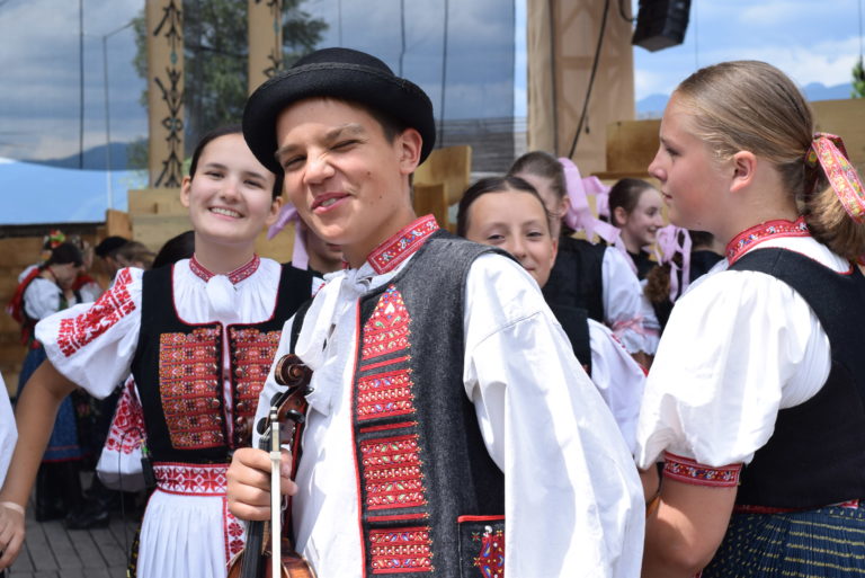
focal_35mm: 75
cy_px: 289
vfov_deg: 18.2
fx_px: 1803
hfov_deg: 27.0
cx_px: 432
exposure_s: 1/100
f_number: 10
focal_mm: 50
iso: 100
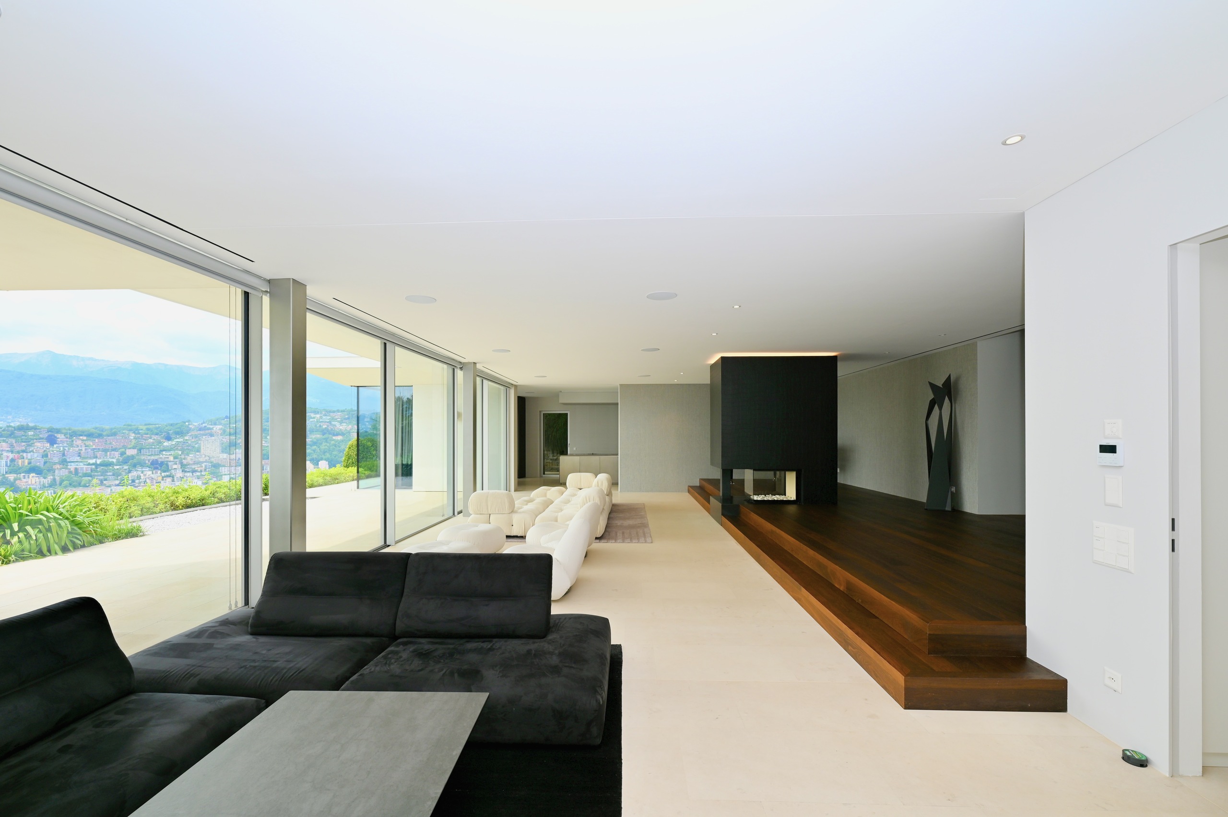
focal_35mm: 14
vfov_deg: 81.1
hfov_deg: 104.3
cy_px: 408
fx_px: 477
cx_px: 614
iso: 110
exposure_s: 1/125
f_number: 5.6
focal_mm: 14
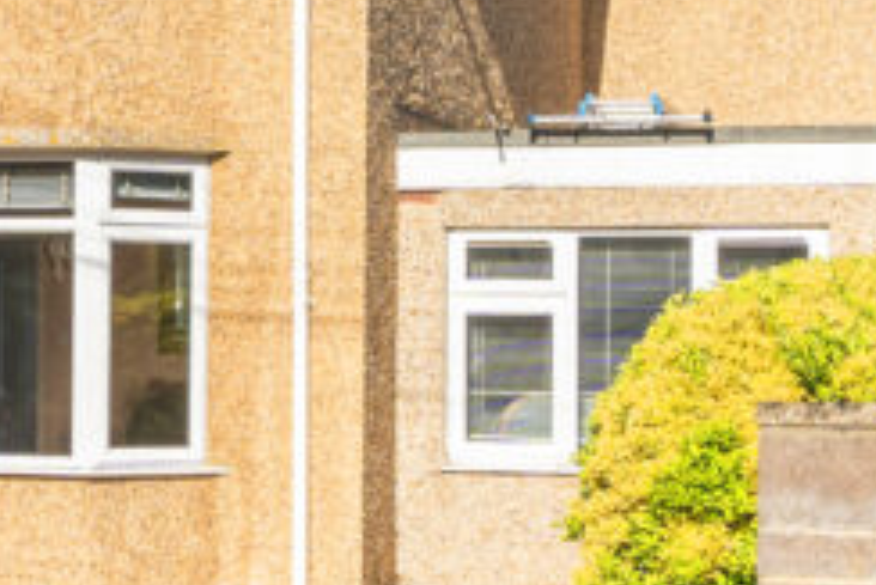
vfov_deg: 12.6
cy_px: 95
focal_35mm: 108
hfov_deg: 18.7
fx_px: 2629
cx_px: 126
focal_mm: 22
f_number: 8
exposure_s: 1/800
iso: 400
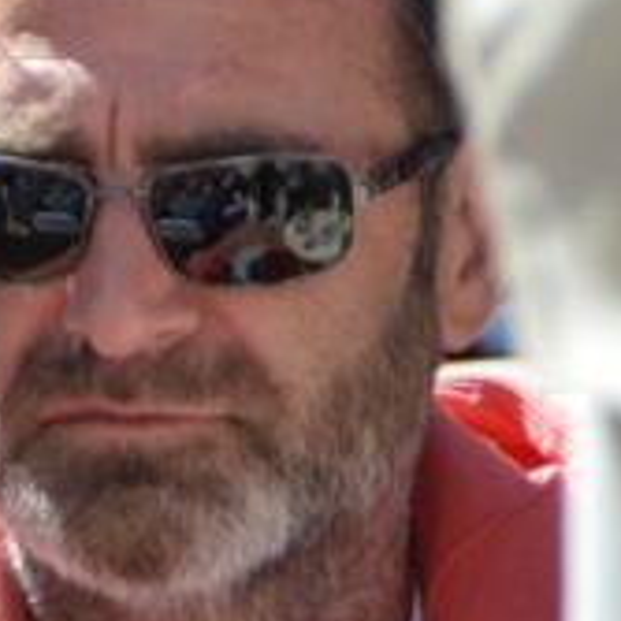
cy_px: 113
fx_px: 11163
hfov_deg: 3.1
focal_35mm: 550
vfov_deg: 3.2
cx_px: -937
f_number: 5.6
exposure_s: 1/1000
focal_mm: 120
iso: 400
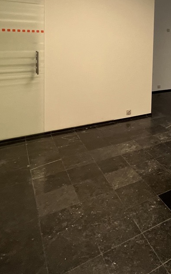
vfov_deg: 57.9
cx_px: 192
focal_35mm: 30
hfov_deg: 35.3
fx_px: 224
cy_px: 53
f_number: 1.8
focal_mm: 1.57
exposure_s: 1/100
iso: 160
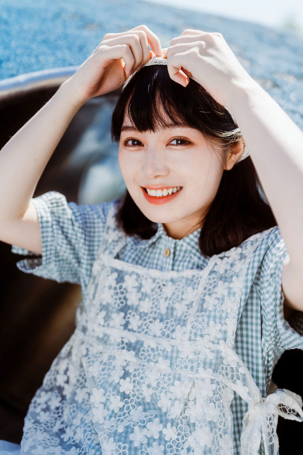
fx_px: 442
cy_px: 228
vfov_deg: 54.4
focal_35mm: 35
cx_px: 152
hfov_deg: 37.9
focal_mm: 35
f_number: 2
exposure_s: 1/2500
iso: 100
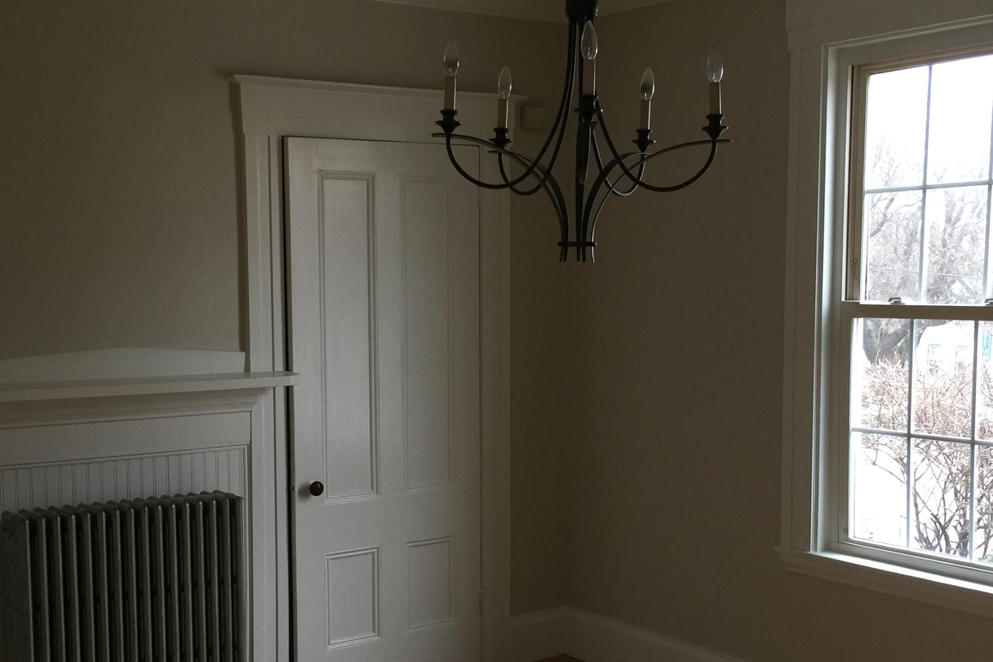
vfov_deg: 27.4
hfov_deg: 40.3
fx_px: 1351
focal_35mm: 49
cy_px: 434
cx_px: 518
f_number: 2.2
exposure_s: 1/33
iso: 50
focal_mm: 4.15
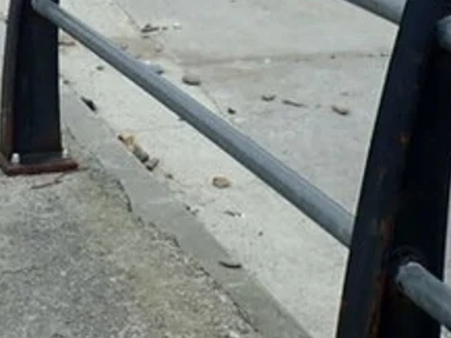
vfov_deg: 11.8
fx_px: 1433
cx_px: -66
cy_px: -378
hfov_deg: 17.2
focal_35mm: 110
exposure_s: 1/160
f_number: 8
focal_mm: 4.5
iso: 100
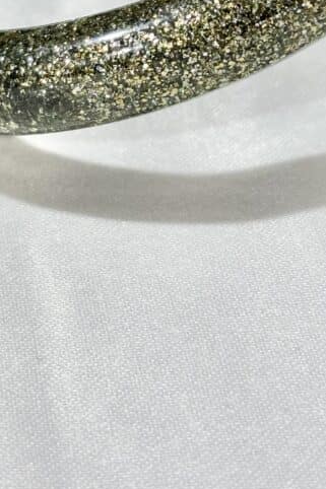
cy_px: 24
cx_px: 162
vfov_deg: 17.5
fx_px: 1563
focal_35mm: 115
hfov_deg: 11.9
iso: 32
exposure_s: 1/256
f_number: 1.6
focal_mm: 5.96
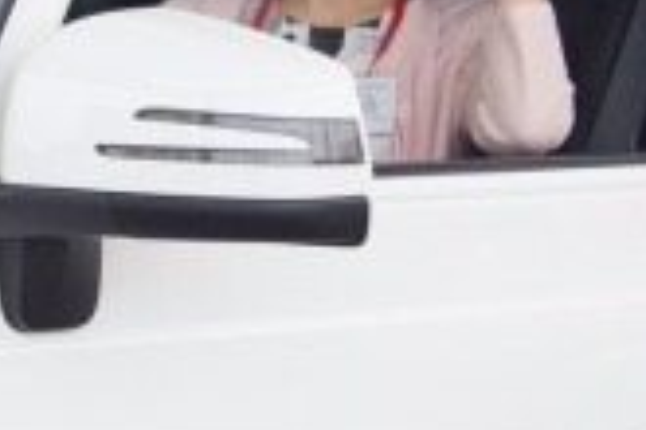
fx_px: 3122
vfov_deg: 7.9
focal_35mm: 174
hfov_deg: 11.7
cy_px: 158
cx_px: -31
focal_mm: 30
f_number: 4.5
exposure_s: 1/160
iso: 640
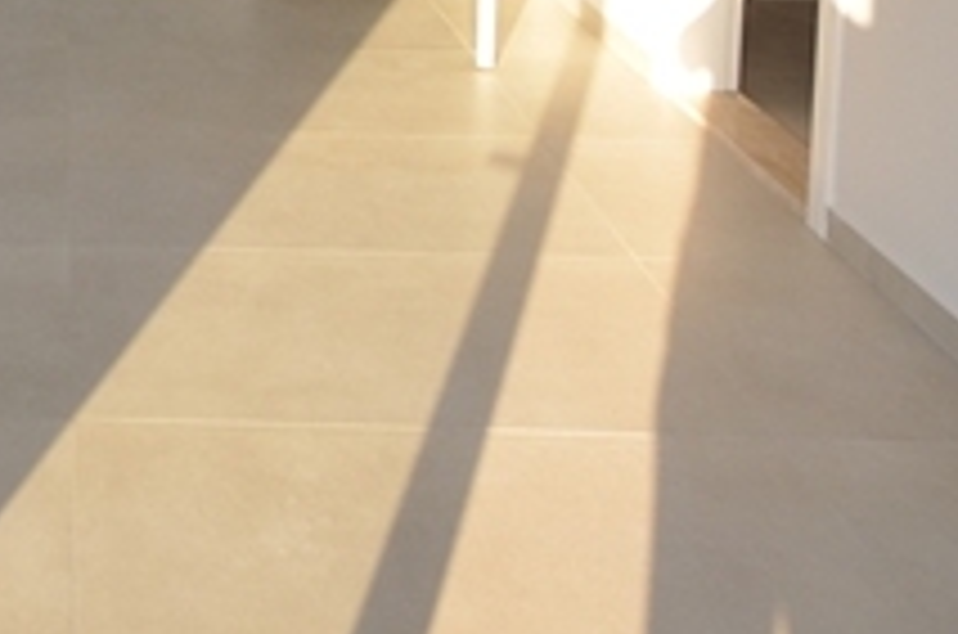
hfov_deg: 35.2
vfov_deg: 21.7
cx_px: -2
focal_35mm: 51
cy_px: -337
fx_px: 1354
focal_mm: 10
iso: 400
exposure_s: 1/200
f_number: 7.1
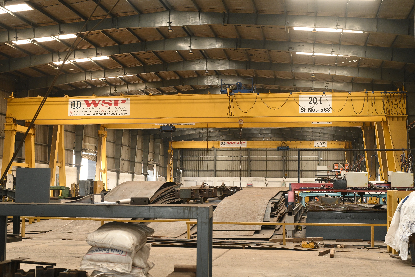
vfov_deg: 27.0
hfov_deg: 39.6
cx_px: 208
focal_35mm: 50
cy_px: 138
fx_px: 576
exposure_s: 1/100
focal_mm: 50
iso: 3200
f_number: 7.1
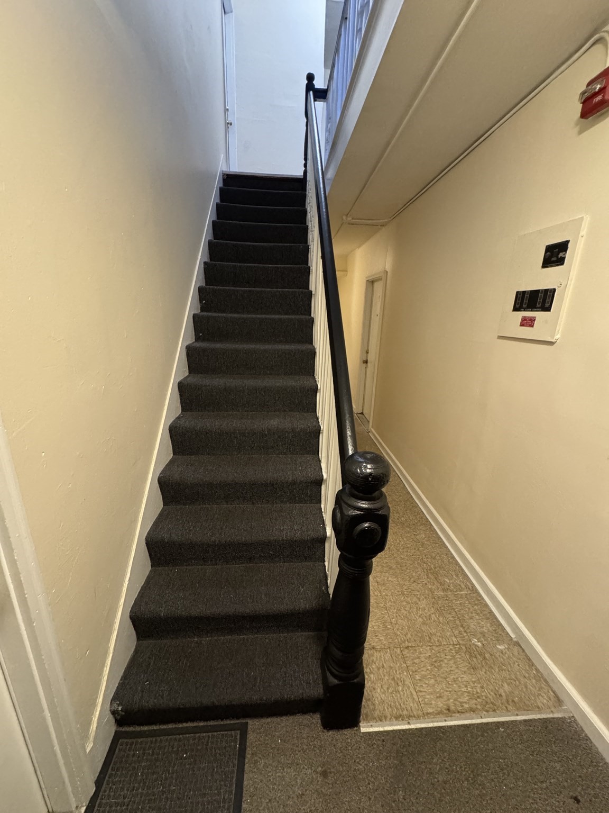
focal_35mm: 14
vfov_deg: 102.1
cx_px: 304
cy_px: 406
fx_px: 328
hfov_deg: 85.7
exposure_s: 1/60
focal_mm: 2.22
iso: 1000
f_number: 2.2
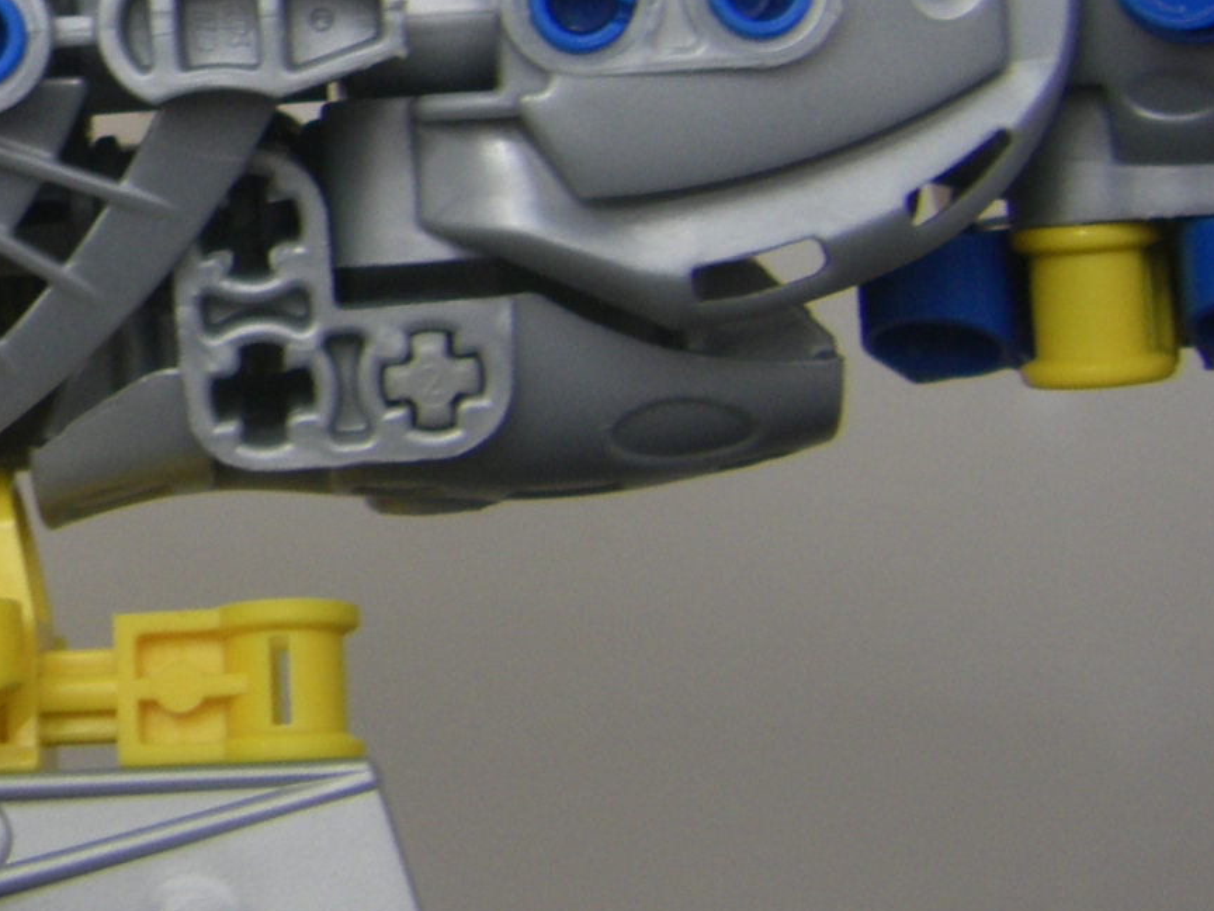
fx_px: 3998
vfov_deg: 12.8
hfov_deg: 16.4
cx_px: -343
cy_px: 14
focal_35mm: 114
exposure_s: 1/100
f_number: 3.5
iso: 64
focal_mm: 6.3
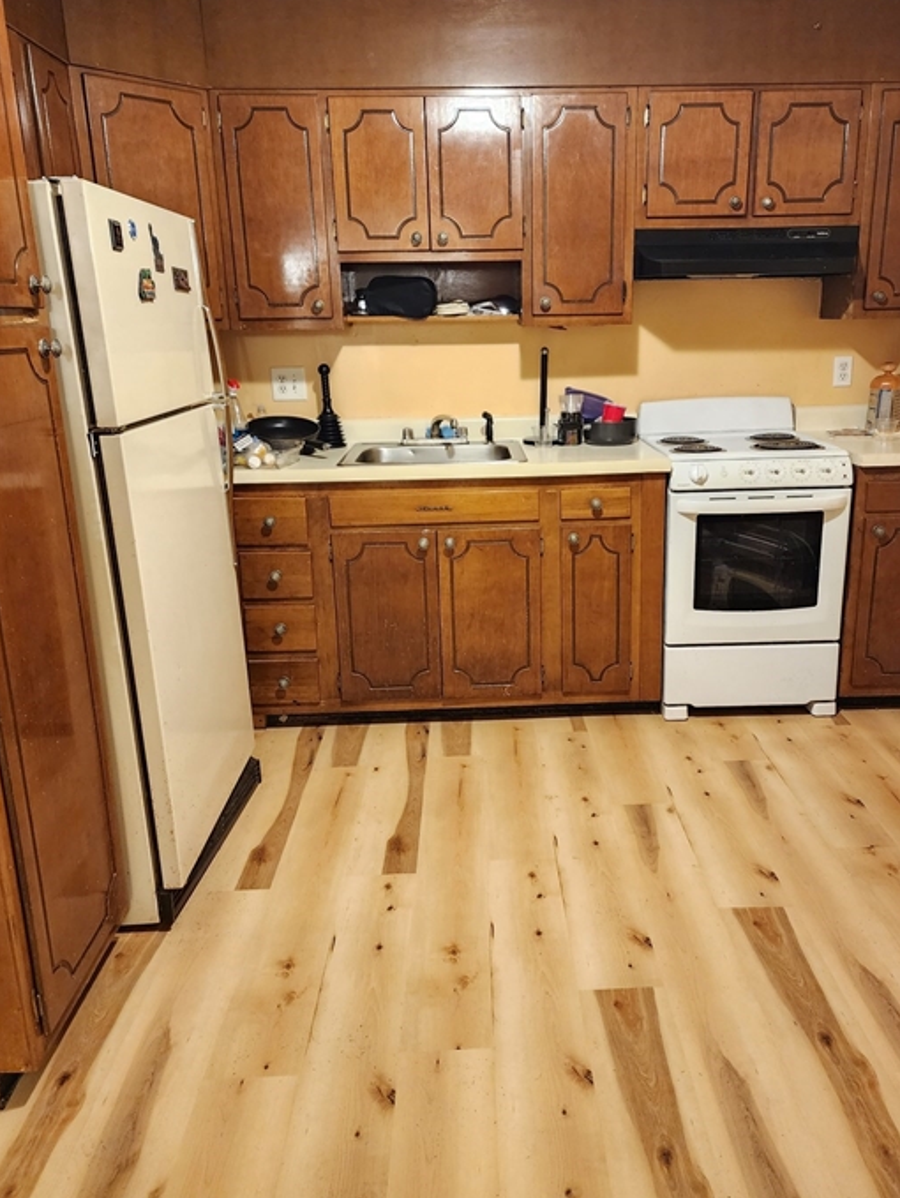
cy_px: 552
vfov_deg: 67.2
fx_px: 900
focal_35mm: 26
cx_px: 498
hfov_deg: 53.0
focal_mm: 6.4
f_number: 1.8
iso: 800
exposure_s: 1/24
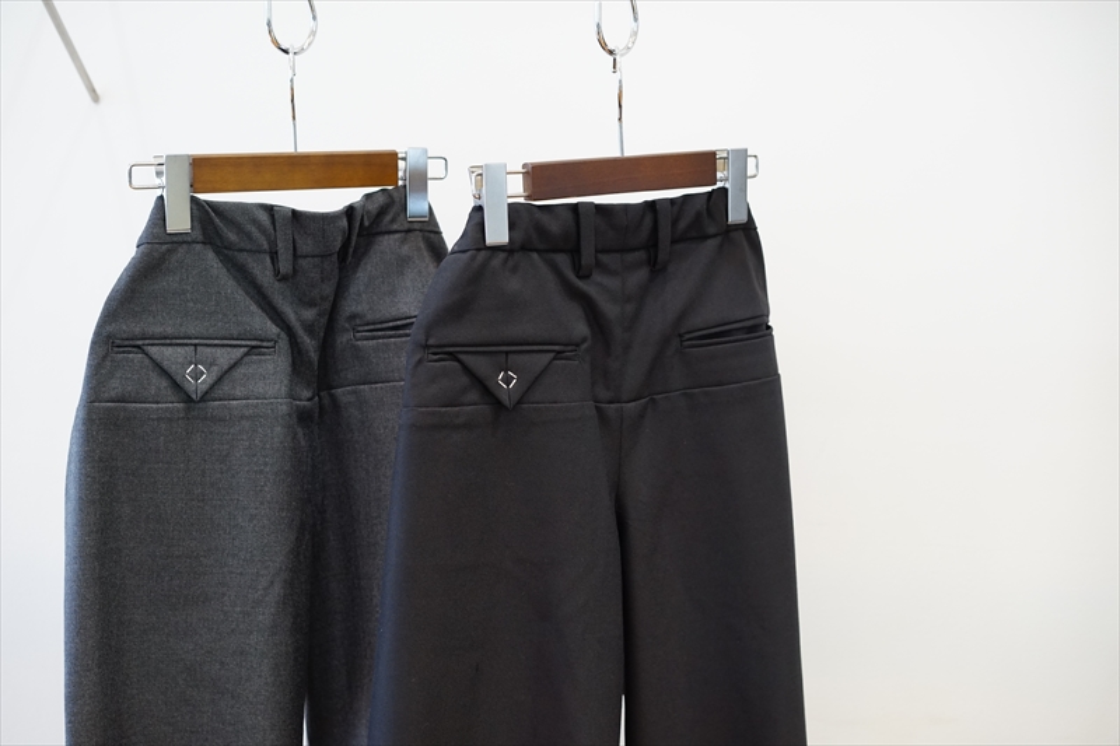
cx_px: 560
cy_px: 373
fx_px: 1711
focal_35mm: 55
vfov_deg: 24.6
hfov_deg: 36.3
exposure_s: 1/60
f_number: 4
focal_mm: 55
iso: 1000
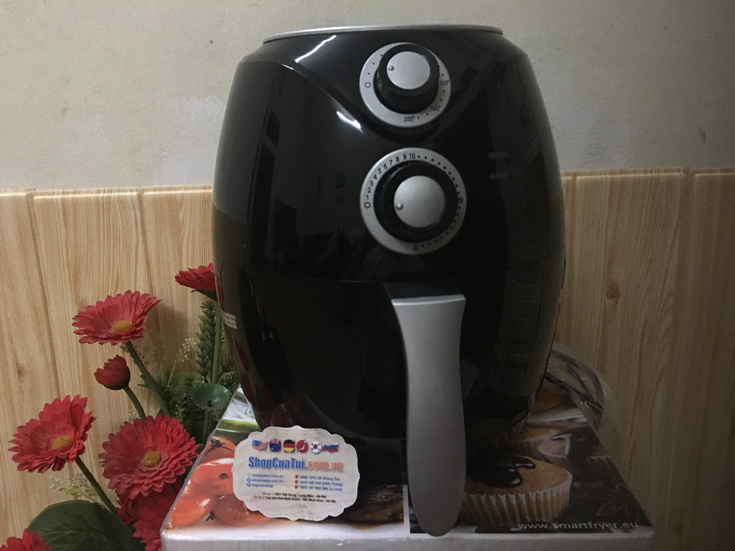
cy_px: 276
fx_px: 616
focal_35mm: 29
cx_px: 368
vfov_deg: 48.2
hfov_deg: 61.7
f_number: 2.2
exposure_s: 1/10
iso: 80
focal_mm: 4.15
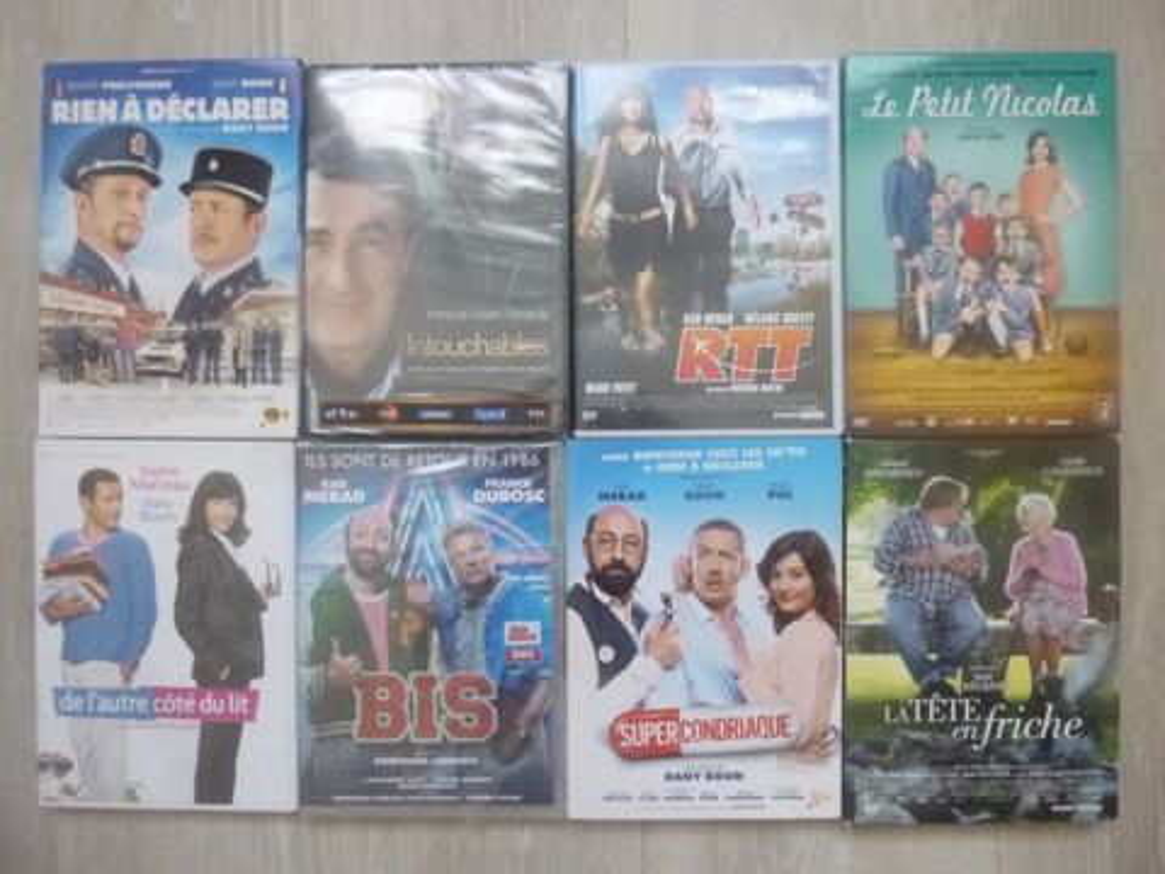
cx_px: 582
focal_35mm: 25
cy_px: 437
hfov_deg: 69.4
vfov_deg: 54.9
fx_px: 841
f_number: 3.1
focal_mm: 4.5
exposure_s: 1/50
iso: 800
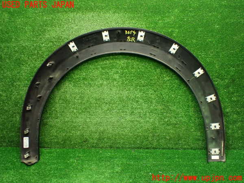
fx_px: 211
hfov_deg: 60.0
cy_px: 92
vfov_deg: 46.8
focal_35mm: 30
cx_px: 122
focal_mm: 5.4
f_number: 2.3
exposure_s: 1/125
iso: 800
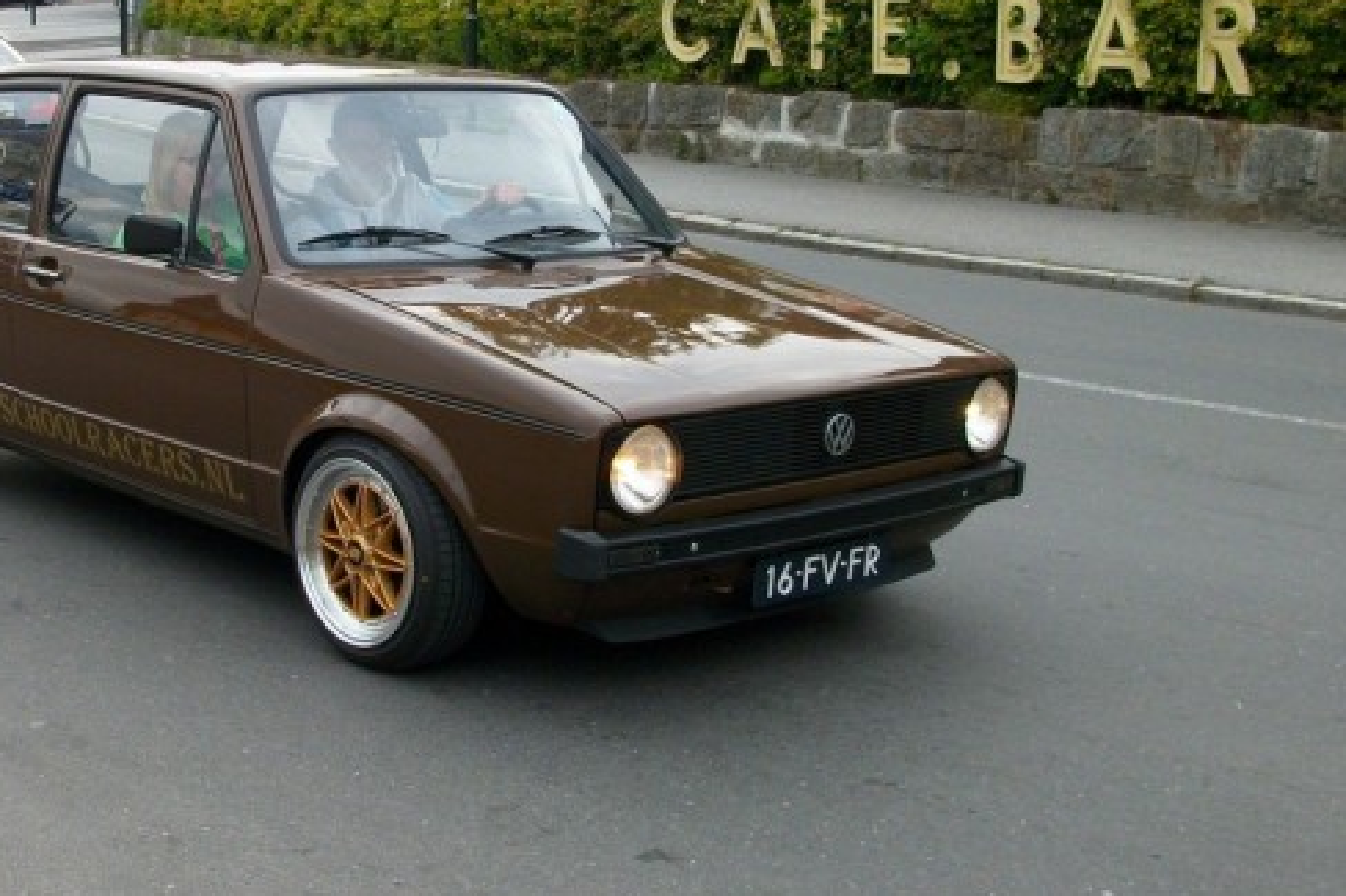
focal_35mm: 58
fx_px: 2168
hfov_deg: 34.2
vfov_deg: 23.3
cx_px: 463
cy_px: 345
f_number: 2.9
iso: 80
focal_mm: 5.7
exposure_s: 1/166
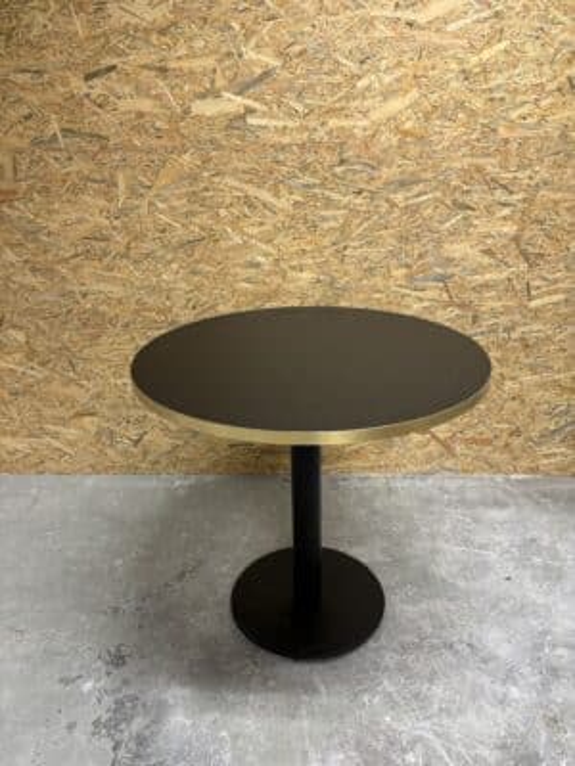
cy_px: 383
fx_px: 576
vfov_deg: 67.3
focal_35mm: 26
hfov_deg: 53.1
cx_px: 288
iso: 125
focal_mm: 5.96
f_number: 1.6
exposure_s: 1/50
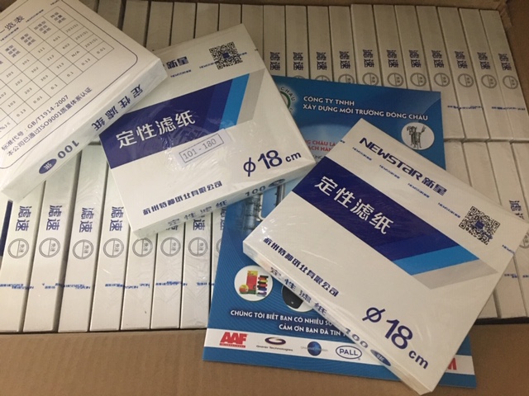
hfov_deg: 61.7
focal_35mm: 29
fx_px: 443
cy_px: 198
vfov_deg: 48.2
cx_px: 264
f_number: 2.2
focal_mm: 4.15
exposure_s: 1/8
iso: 160
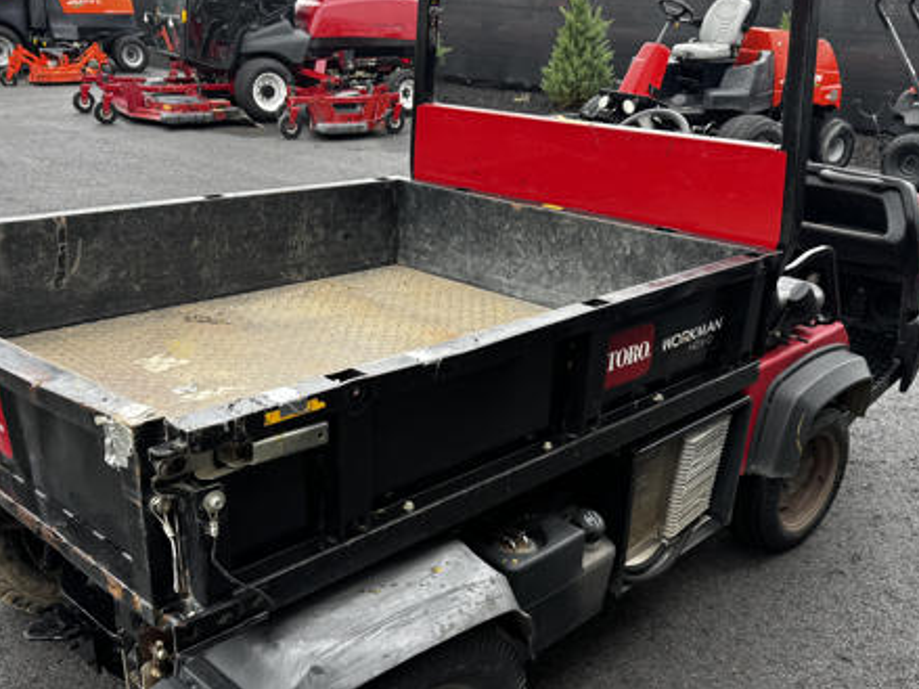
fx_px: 929
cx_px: 465
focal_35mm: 35
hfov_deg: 52.6
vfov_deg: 40.2
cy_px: 459
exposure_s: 1/289
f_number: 1.78
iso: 80
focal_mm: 6.76
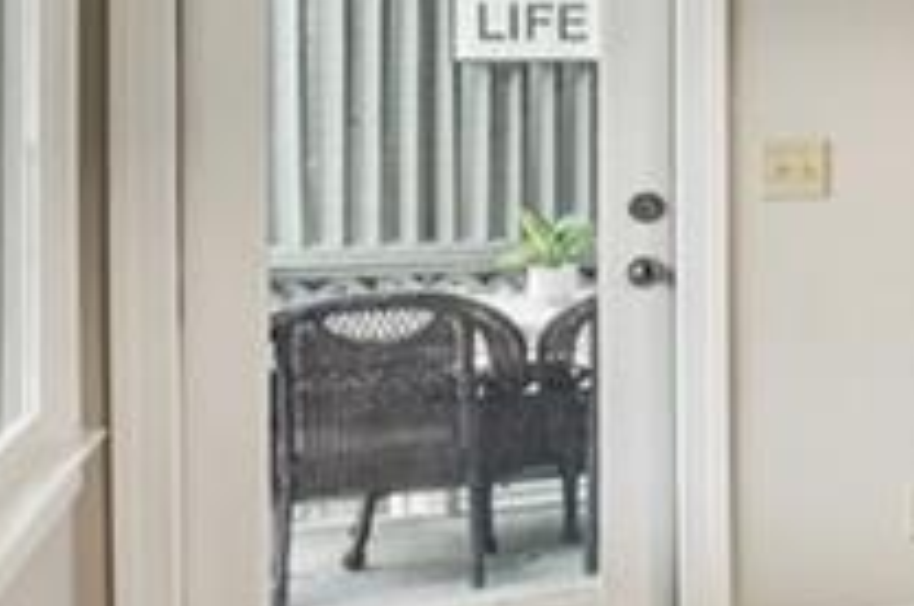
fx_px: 1862
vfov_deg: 18.3
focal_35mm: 73
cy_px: 81
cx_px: 1999
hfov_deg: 16.8
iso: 320
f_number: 8
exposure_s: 1/8
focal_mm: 14.9
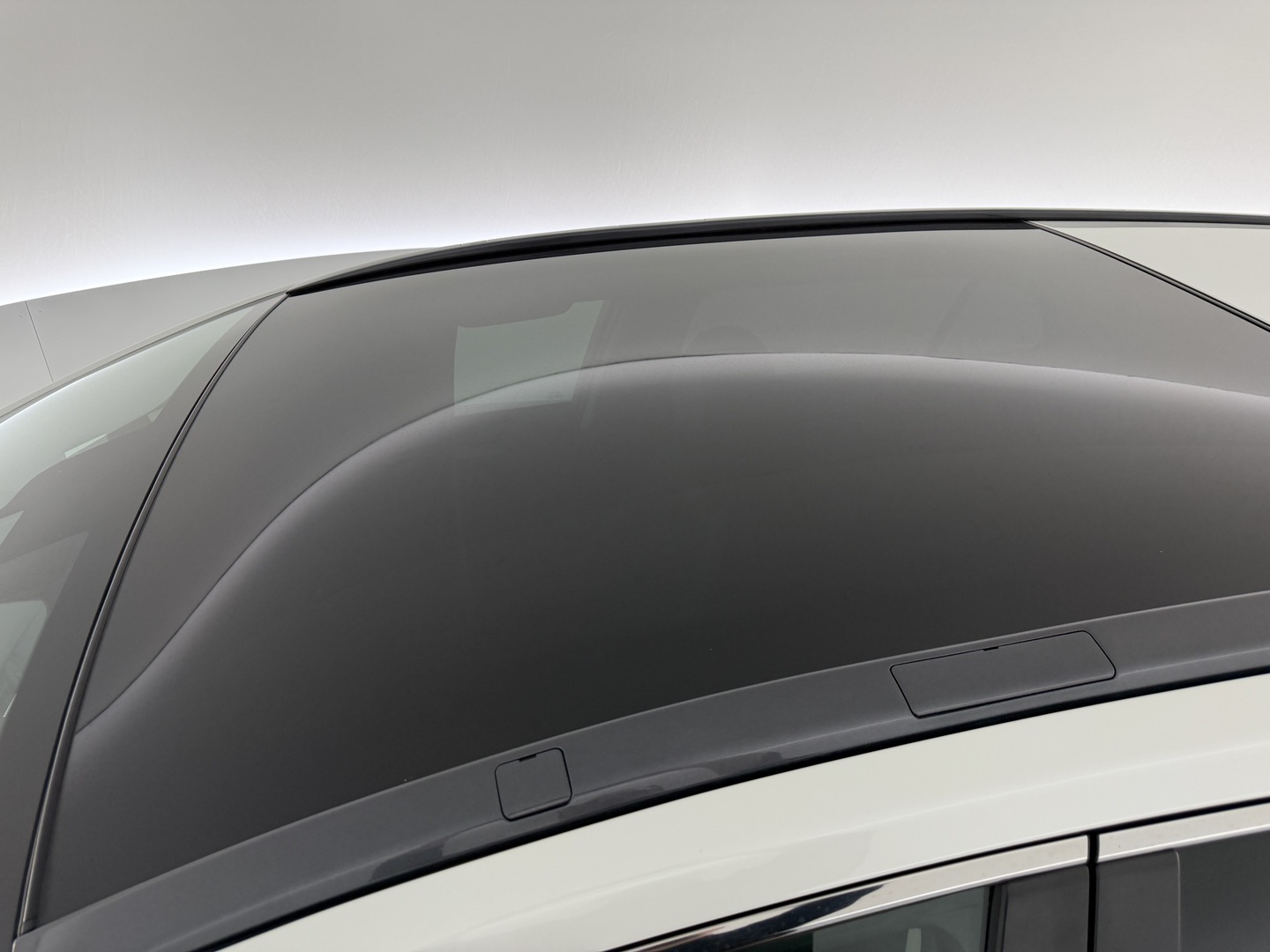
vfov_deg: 56.8
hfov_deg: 71.6
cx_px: 635
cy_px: 476
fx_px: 881
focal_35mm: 24
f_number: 1.78
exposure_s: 1/100
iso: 160
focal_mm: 6.76
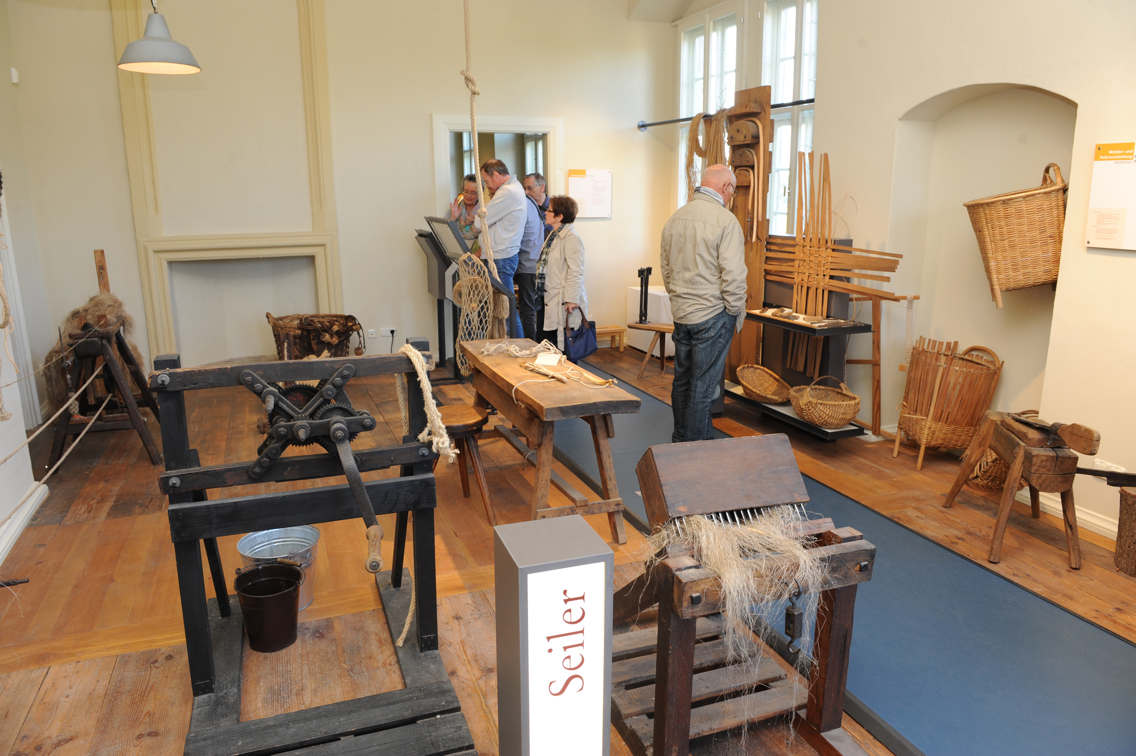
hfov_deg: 73.8
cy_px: 378
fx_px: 757
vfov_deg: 53.1
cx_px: 568
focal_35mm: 24
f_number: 5.6
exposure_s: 1/50
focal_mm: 24
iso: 800
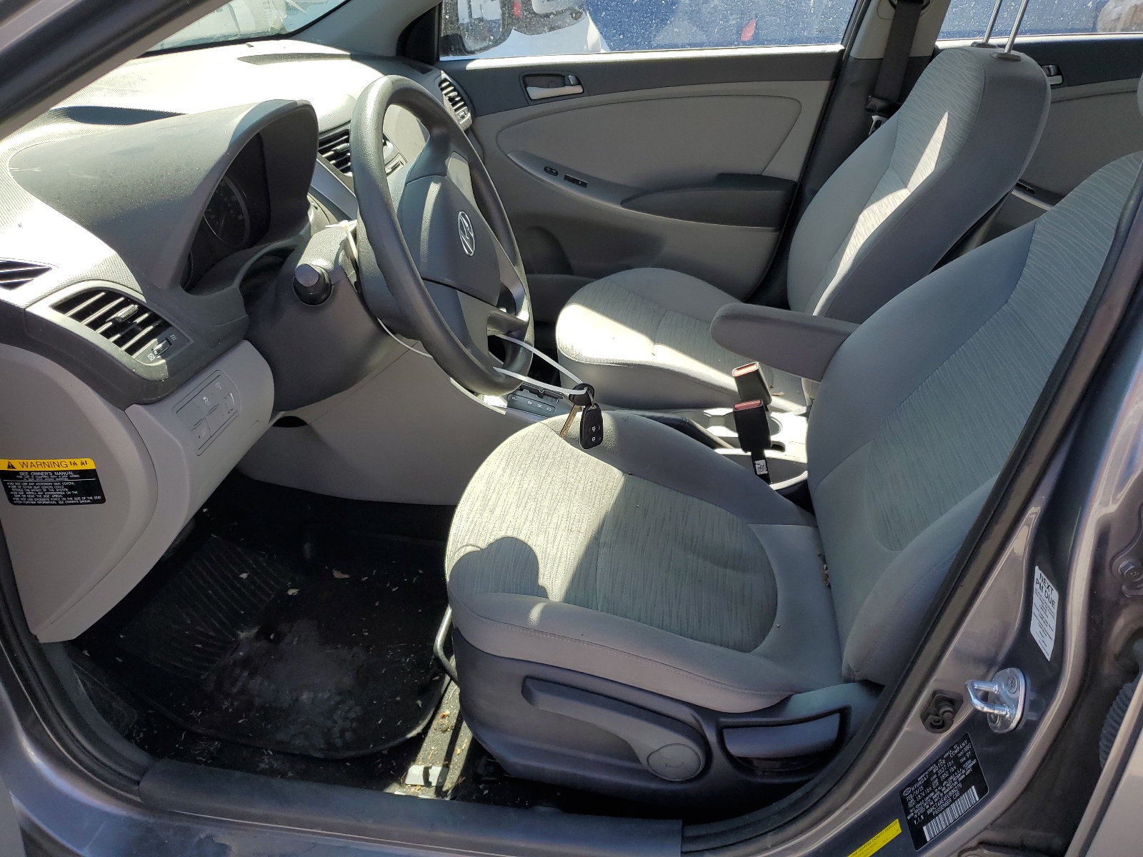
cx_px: 572
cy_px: 428
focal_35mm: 26
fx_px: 859
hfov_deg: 67.3
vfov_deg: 53.1
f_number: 1.5
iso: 50
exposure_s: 1/833
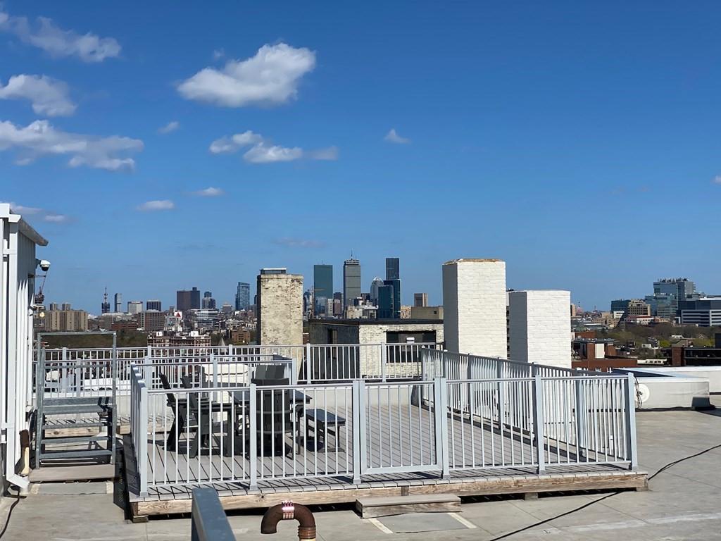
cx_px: 360
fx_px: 1083
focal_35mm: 52
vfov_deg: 28.0
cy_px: 270
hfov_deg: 36.8
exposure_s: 1/3690
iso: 25
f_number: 2
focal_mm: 6
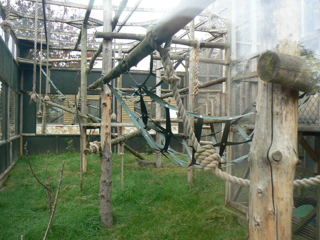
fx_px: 333
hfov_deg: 51.4
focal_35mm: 36
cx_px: 160
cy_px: 120
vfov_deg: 39.7
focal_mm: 6
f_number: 4
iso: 80
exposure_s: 1/100
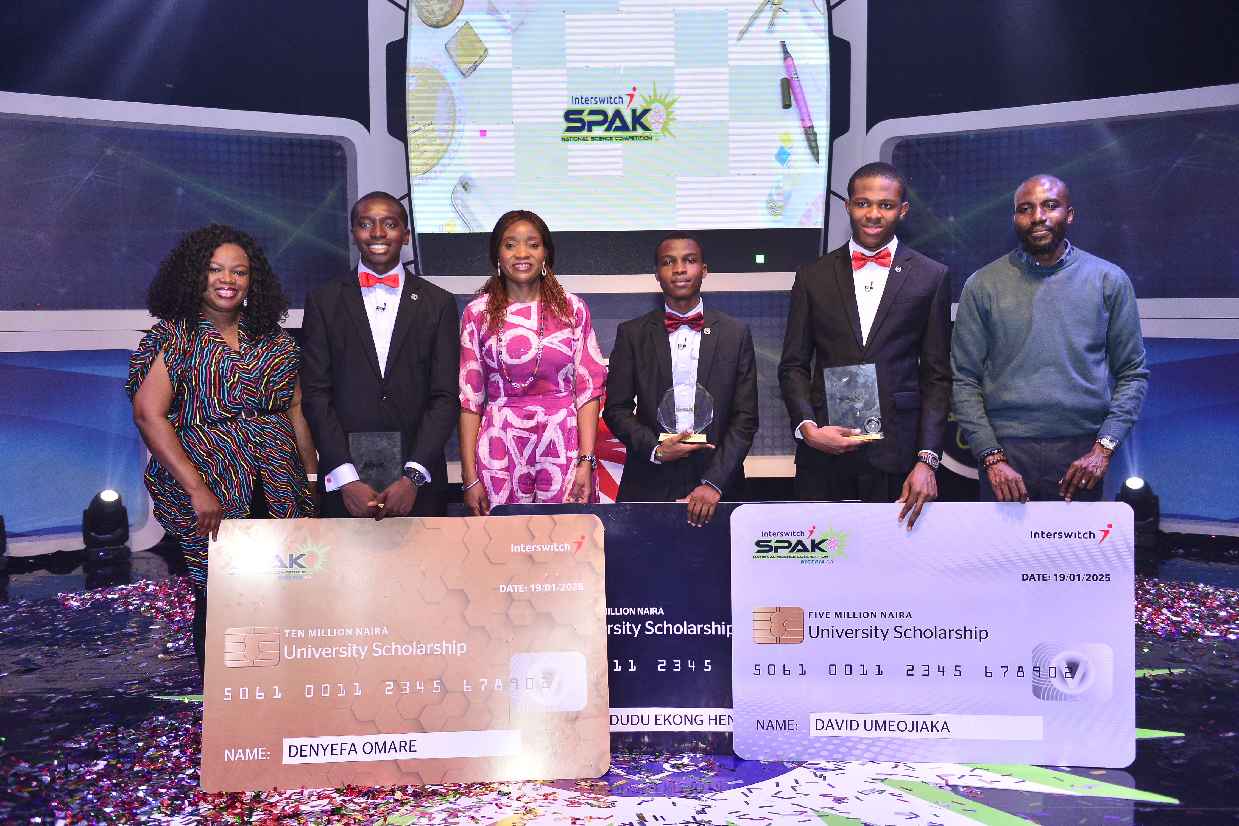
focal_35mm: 36
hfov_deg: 53.1
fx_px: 1239
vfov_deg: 36.9
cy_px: 413
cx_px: 620
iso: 1100
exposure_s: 1/200
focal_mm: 36
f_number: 3.2
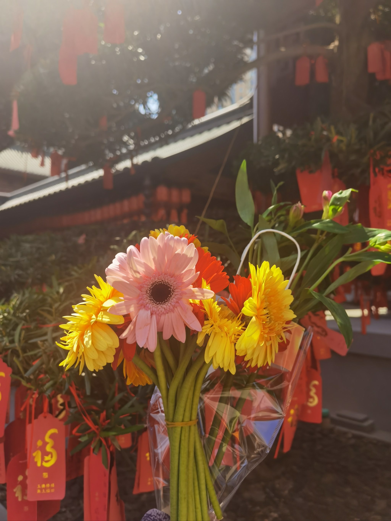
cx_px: 196
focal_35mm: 27
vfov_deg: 65.3
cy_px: 260
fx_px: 407
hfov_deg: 51.4
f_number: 1.9
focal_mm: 6.71
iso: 50
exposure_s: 1/2500
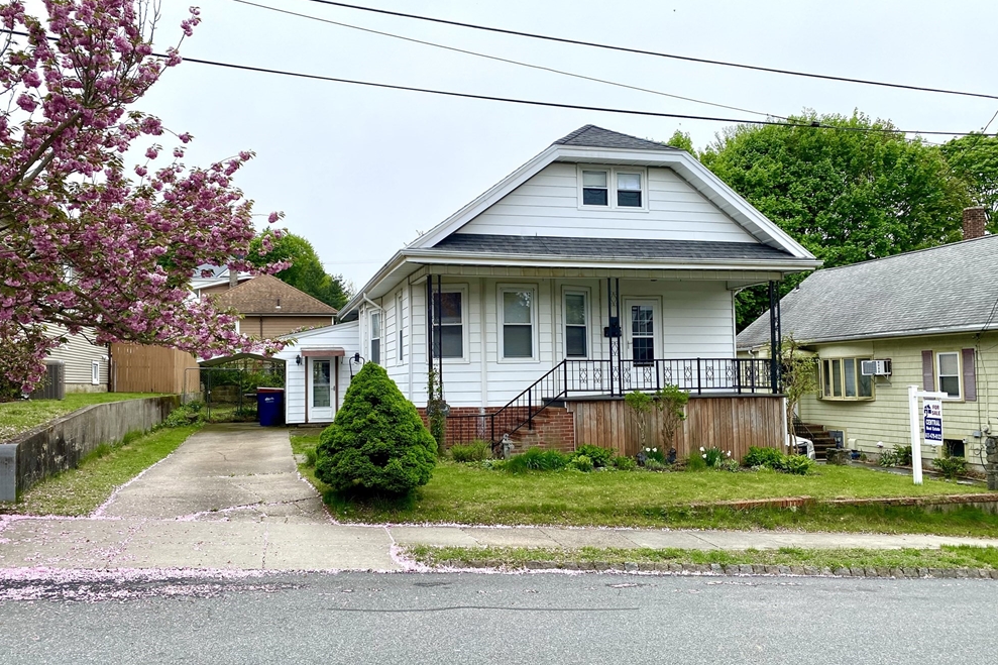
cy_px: 344
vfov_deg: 46.4
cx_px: 496
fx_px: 776
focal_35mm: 28
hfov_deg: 65.5
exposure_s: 1/1808
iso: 32
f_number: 1.8
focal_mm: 4.25
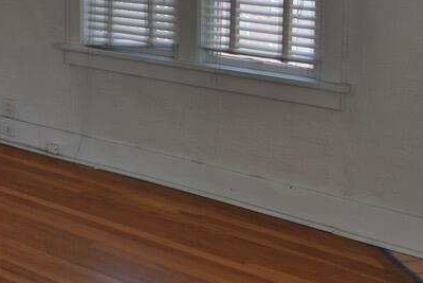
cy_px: -10
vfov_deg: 21.7
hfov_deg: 31.0
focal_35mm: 60
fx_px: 705
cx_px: 3
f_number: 3.5
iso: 100
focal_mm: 10
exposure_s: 1/50
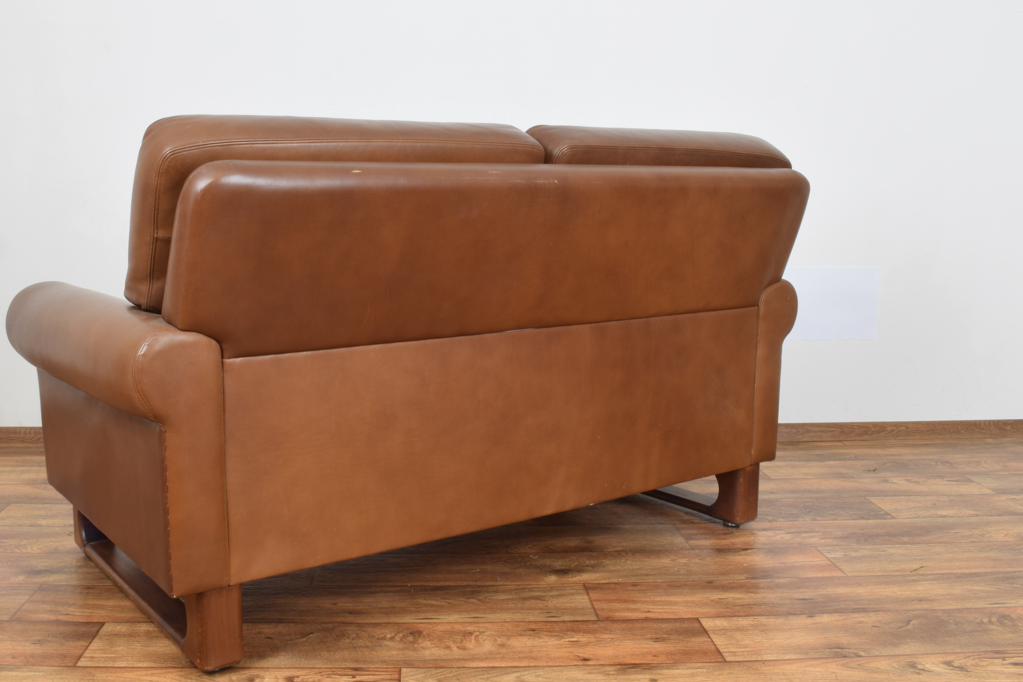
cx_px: 424
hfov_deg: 55.5
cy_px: 307
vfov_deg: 38.8
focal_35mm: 34
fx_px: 966
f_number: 22
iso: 100
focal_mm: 18
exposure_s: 3
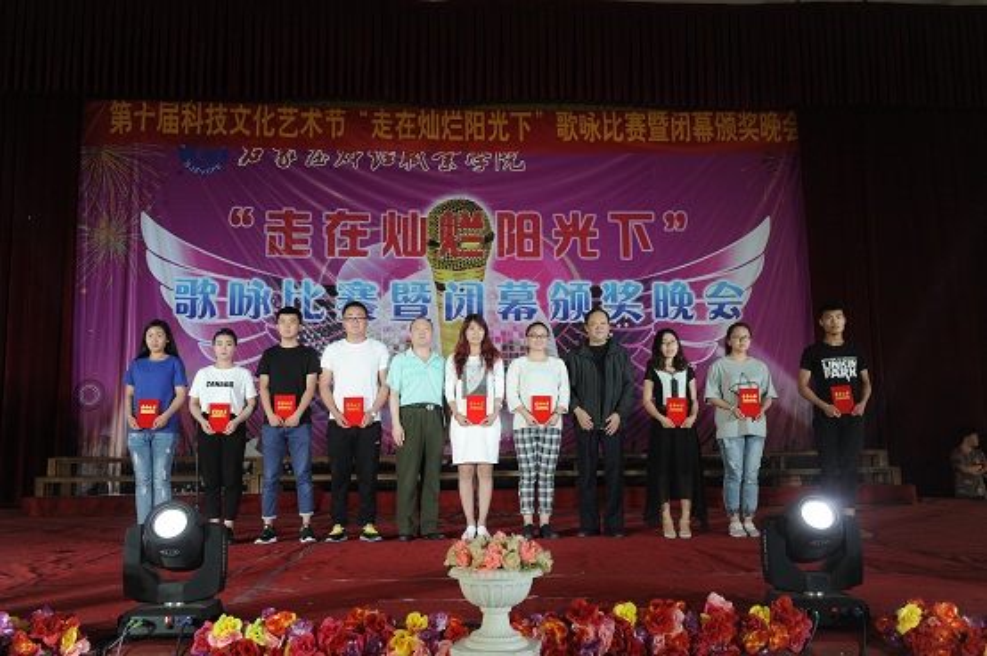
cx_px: 494
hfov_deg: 54.5
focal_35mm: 35
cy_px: 328
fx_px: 958
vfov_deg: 37.8
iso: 1600
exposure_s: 1/160
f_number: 6.3
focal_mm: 35
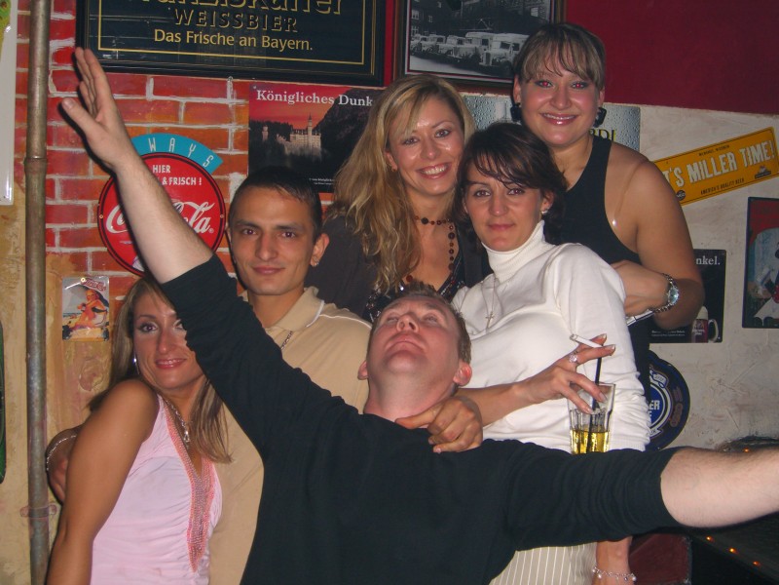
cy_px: 292
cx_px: 390
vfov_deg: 31.5
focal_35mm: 46
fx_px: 1035
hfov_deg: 41.2
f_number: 3.1
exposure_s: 1/60
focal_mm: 9.5
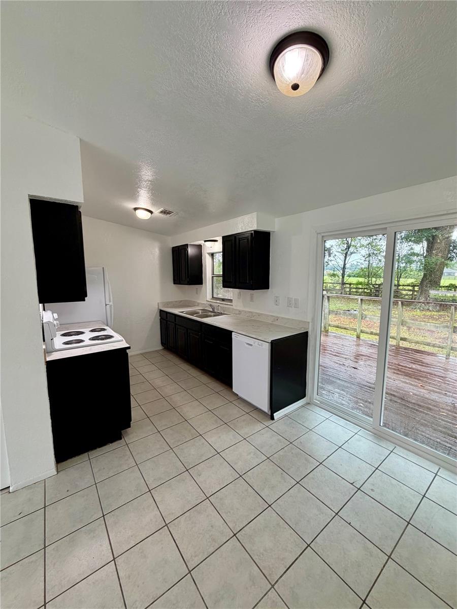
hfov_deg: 85.7
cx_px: 228
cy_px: 304
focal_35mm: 14
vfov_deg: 102.1
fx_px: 246
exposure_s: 1/120
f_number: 2.2
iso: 200
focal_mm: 2.22
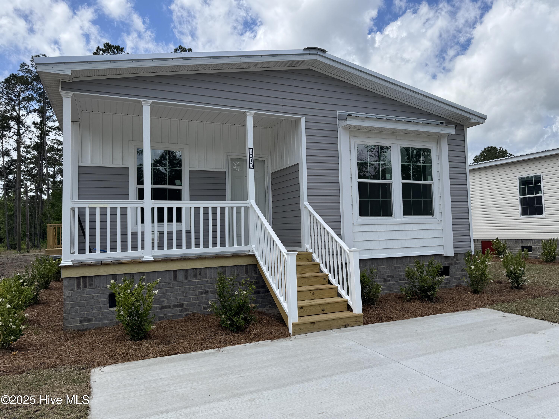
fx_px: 388
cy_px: 210
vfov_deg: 56.8
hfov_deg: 71.6
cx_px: 280
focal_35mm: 24
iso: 80
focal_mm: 6.76
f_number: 1.78
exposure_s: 1/3802
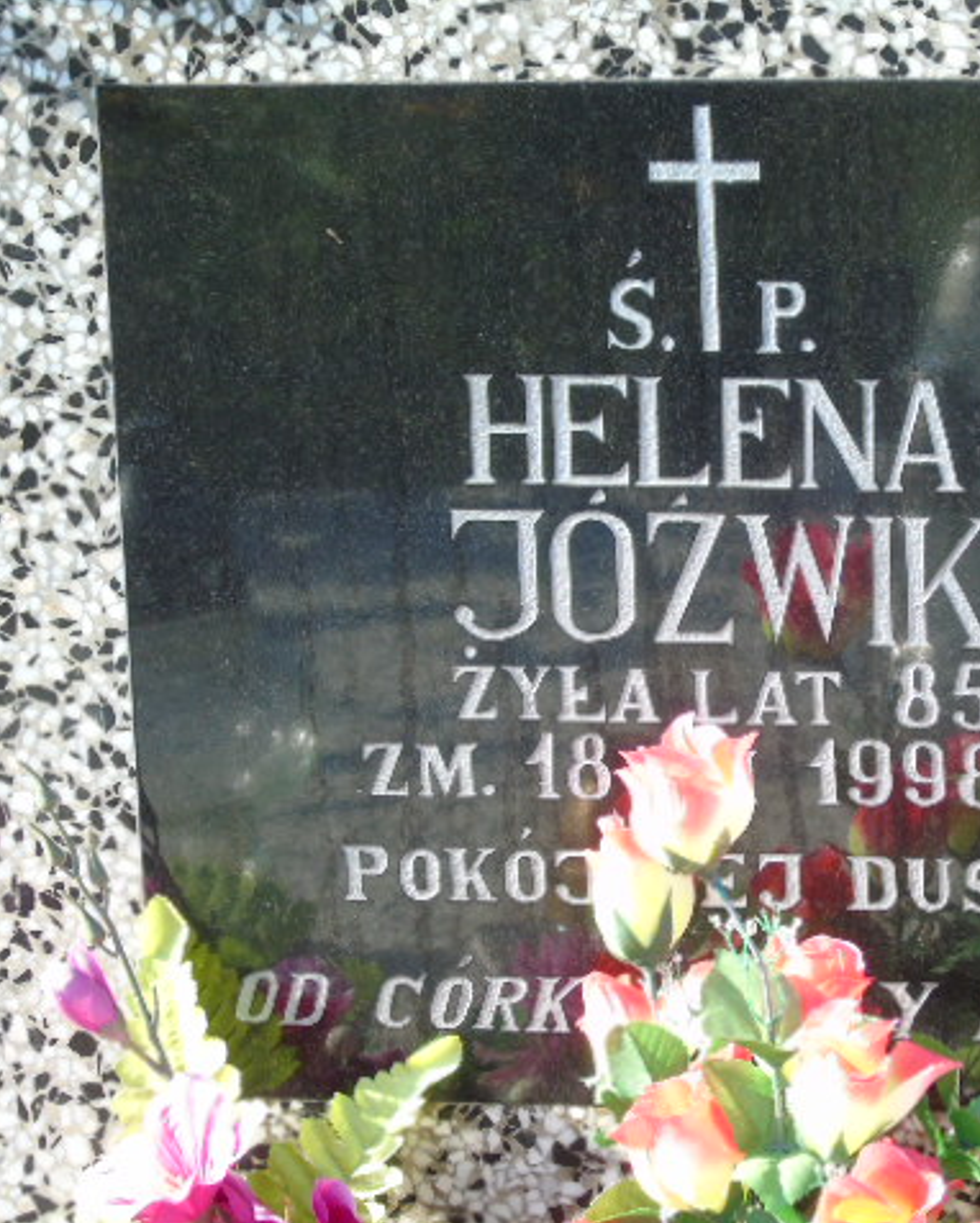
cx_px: 765
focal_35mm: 186
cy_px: 610
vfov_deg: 10.4
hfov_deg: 8.3
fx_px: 6739
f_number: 4.7
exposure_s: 1/125
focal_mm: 25
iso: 100
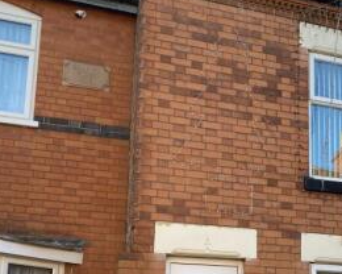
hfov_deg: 31.4
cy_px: 236
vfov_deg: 26.0
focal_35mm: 57
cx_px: 312
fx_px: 577
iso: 32
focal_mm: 4.25
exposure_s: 1/182
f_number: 1.8
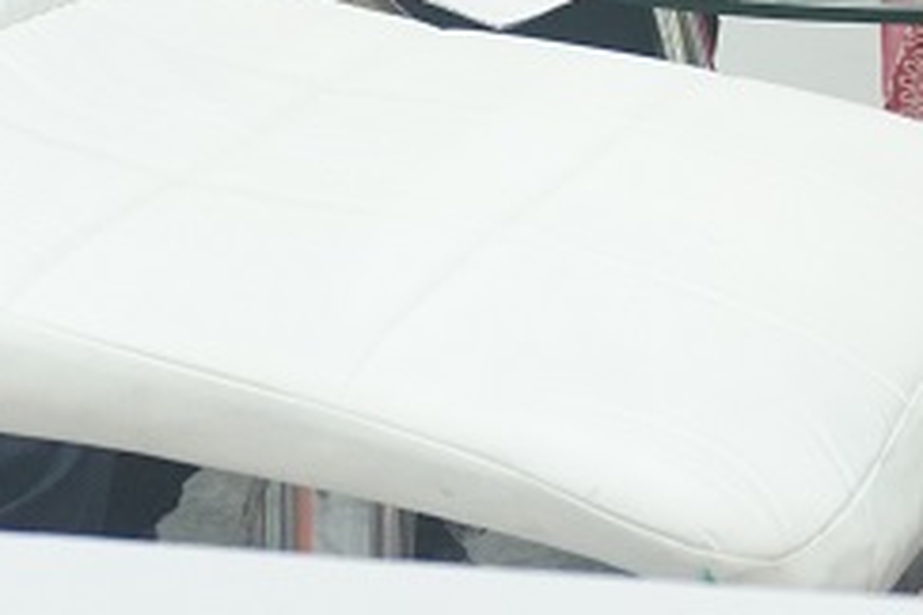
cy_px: -277
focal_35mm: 154
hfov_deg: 13.2
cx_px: 820
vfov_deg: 8.7
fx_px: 3949
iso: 1250
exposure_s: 1/160
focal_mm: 25
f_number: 4.5
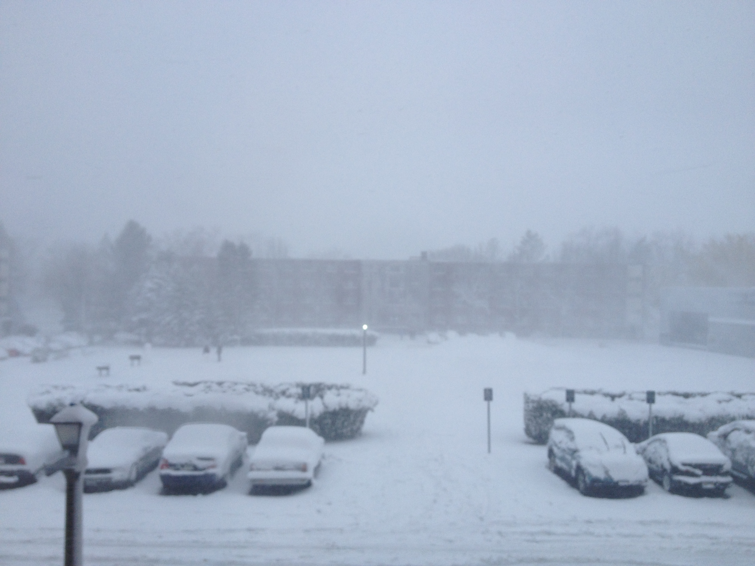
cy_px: 283
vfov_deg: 40.7
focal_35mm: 35
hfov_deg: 52.6
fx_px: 763
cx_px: 378
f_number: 2.4
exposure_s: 1/307
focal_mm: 4.28
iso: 50
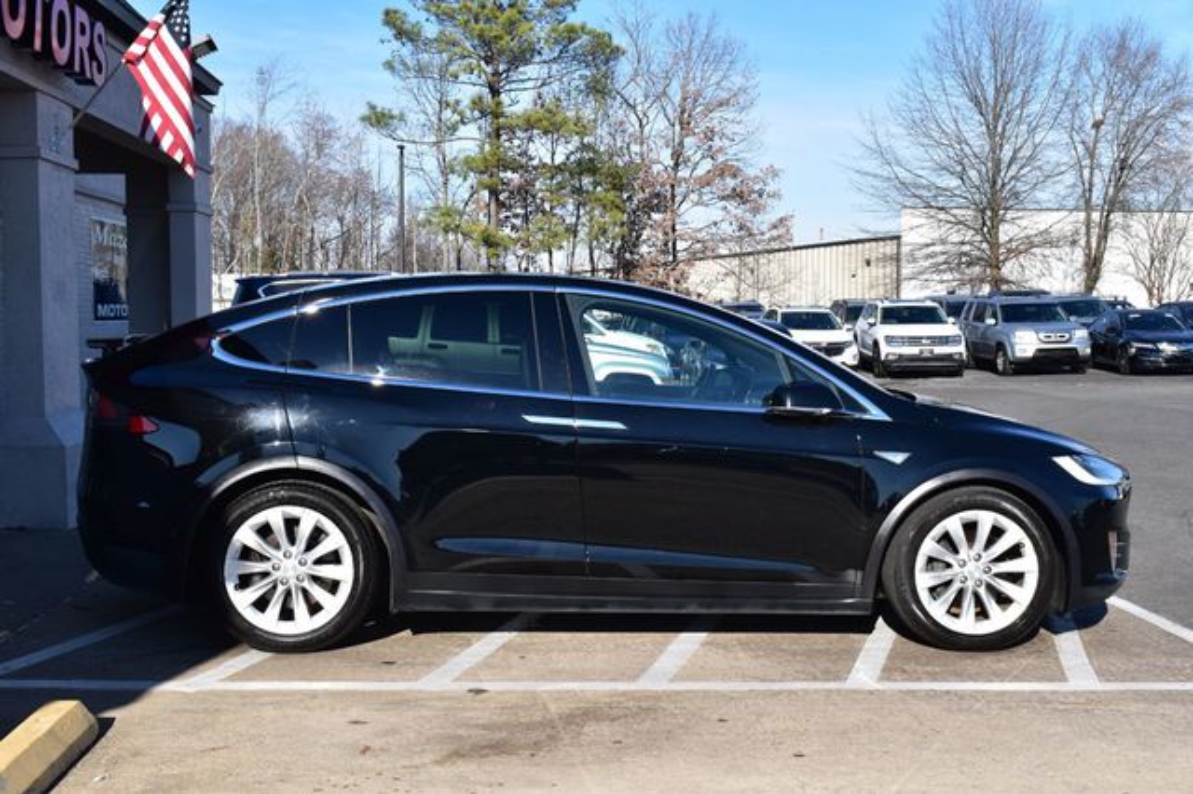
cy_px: 397
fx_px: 1490
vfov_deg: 29.8
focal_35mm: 45
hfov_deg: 43.6
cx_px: 596
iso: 400
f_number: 11
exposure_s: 1/500
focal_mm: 30
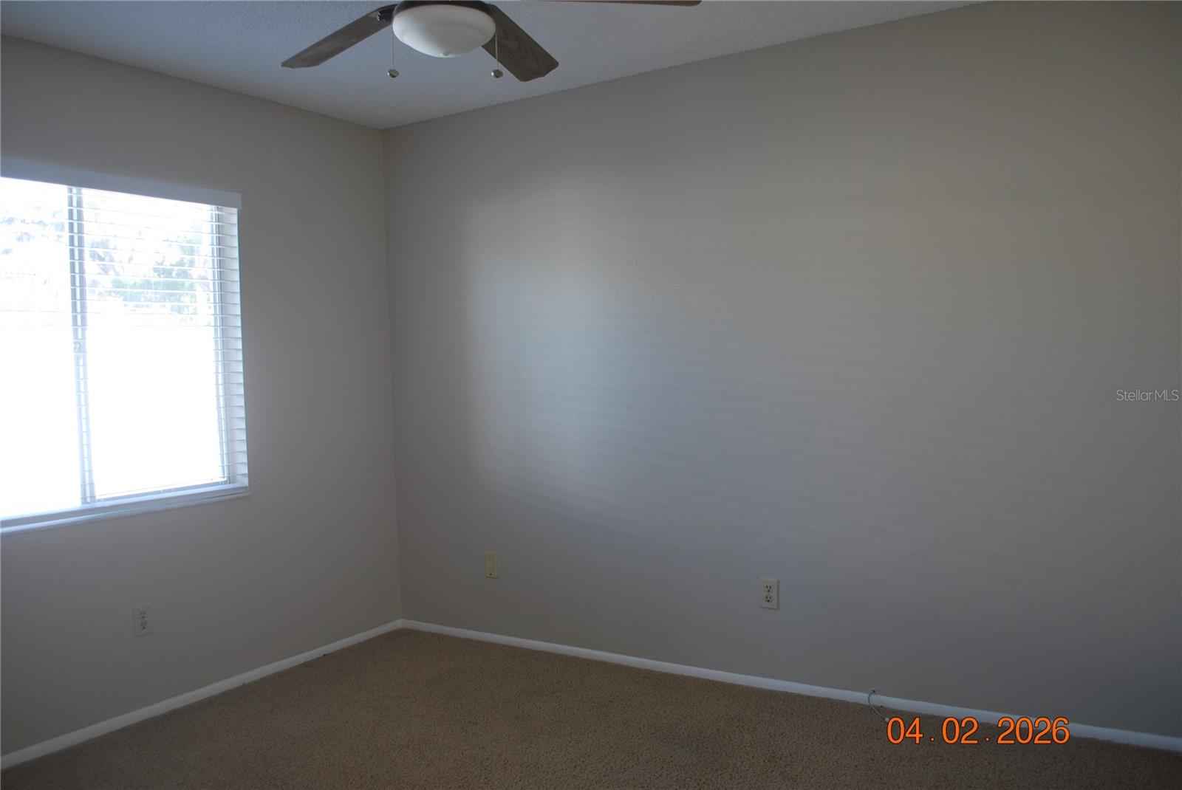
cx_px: 591
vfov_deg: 48.0
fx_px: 887
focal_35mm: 27
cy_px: 395
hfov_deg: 67.3
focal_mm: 18
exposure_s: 1/50
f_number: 4
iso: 200
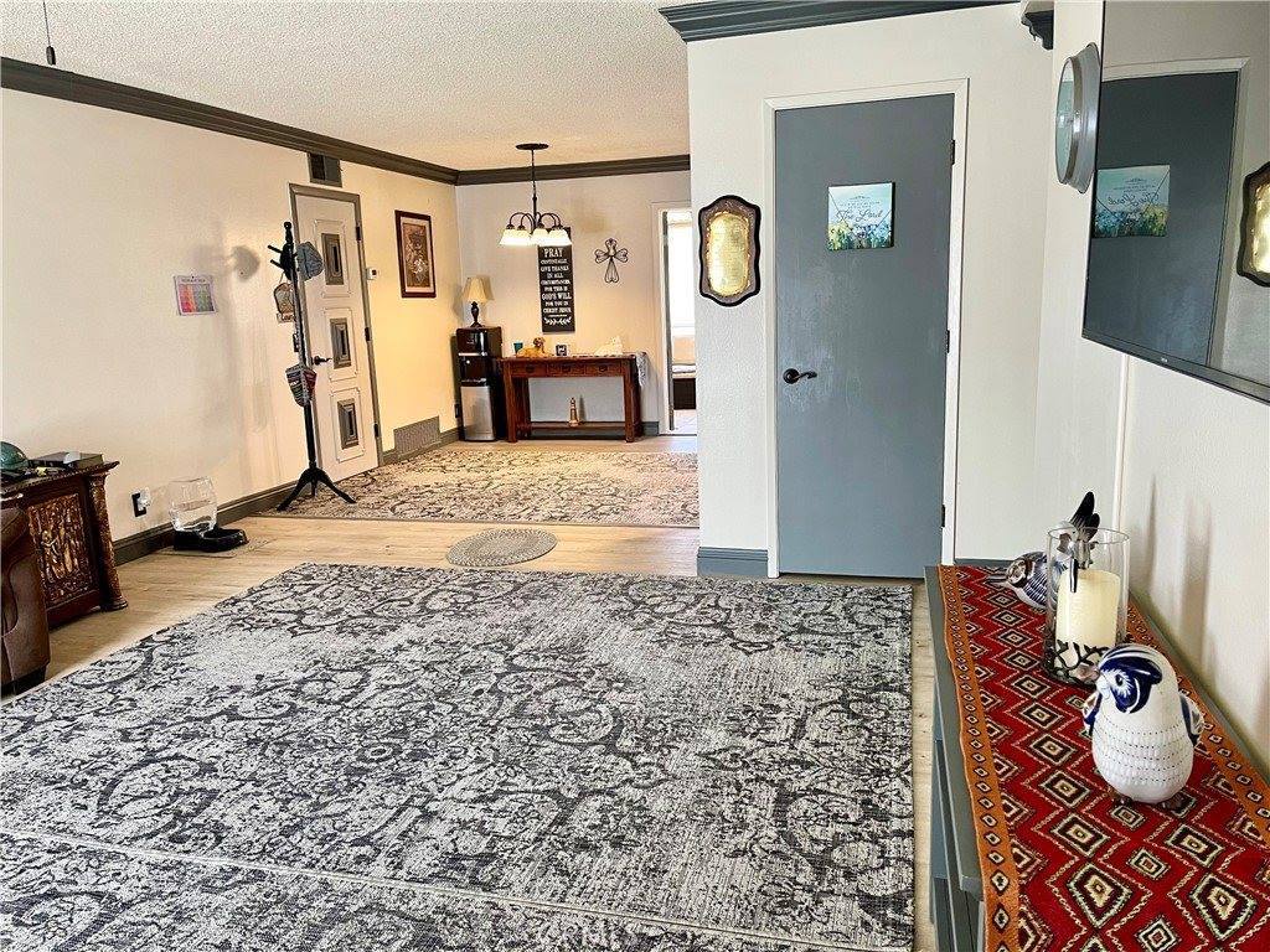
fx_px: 917
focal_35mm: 25
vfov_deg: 54.9
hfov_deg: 69.4
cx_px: 635
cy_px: 476
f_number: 1.6
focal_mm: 5.1
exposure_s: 1/60
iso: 125
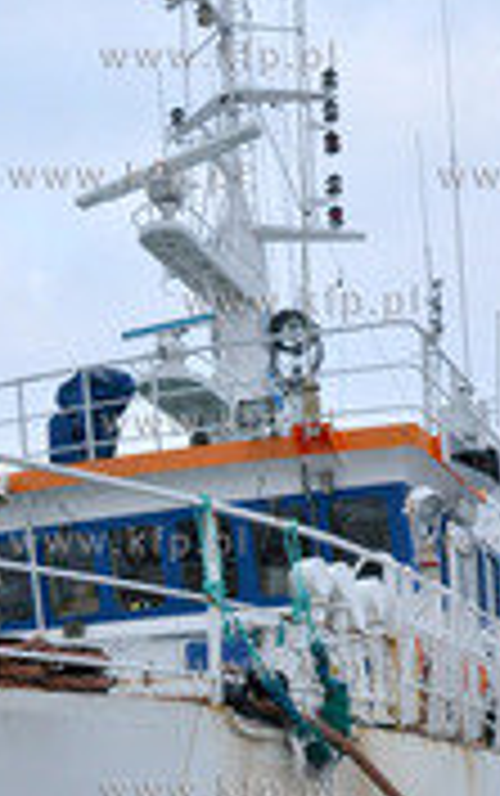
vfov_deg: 31.9
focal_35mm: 62
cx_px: 158
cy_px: 661
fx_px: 1348
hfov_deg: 20.9
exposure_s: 1/1250
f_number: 3.5
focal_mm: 18
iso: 800
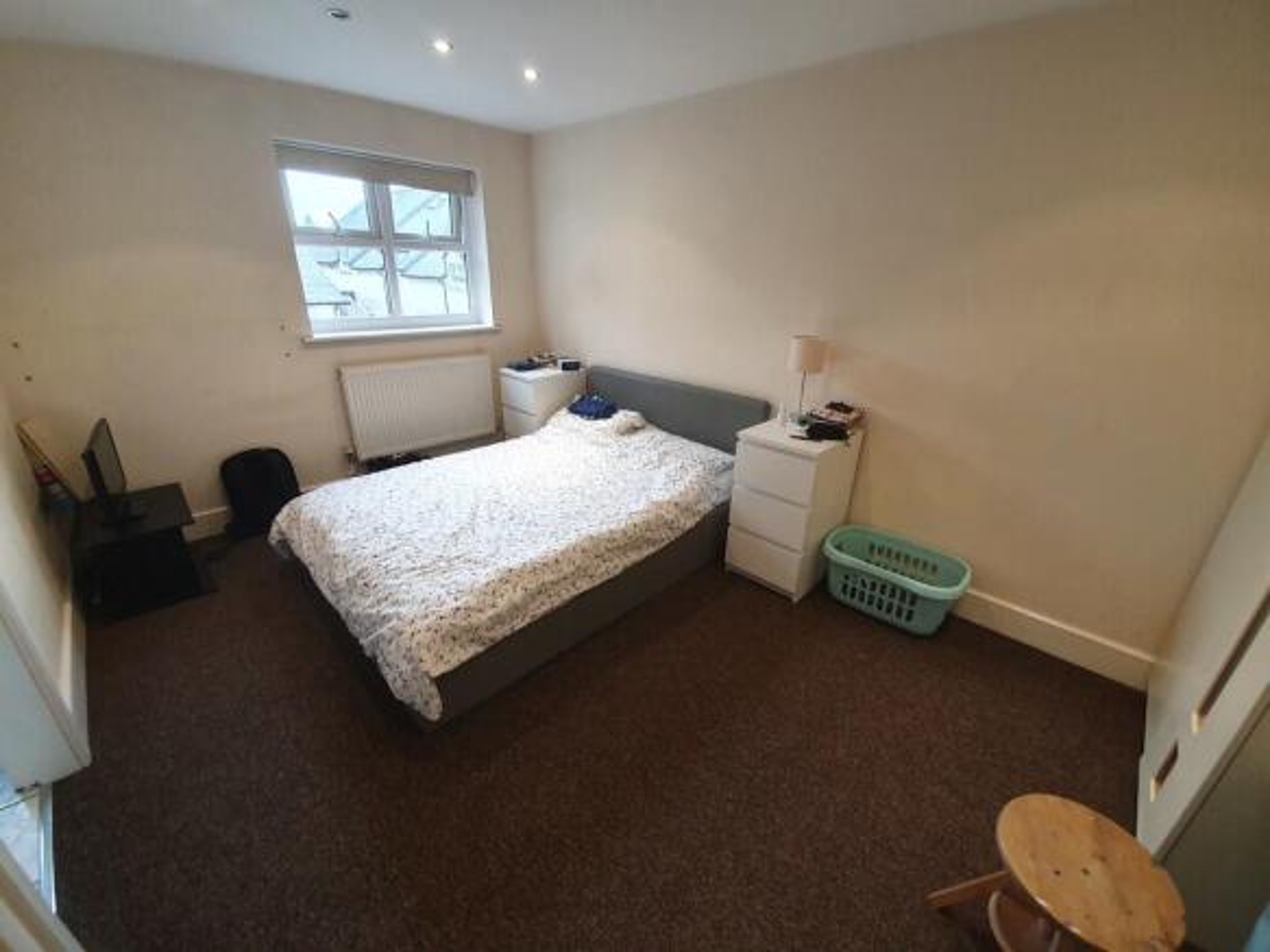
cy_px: 476
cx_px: 635
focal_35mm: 13
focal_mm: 1.8
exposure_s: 1/50
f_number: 2.2
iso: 125
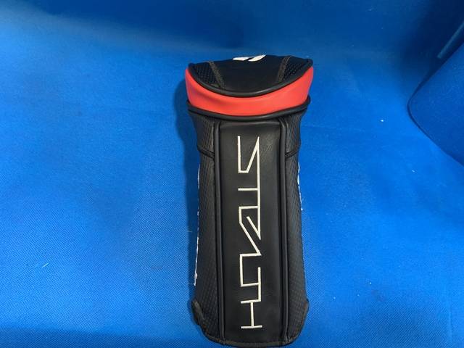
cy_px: 174
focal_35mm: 26
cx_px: 232
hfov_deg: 67.3
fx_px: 349
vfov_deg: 53.1
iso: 250
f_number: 1.8
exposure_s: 1/60
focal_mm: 4.25
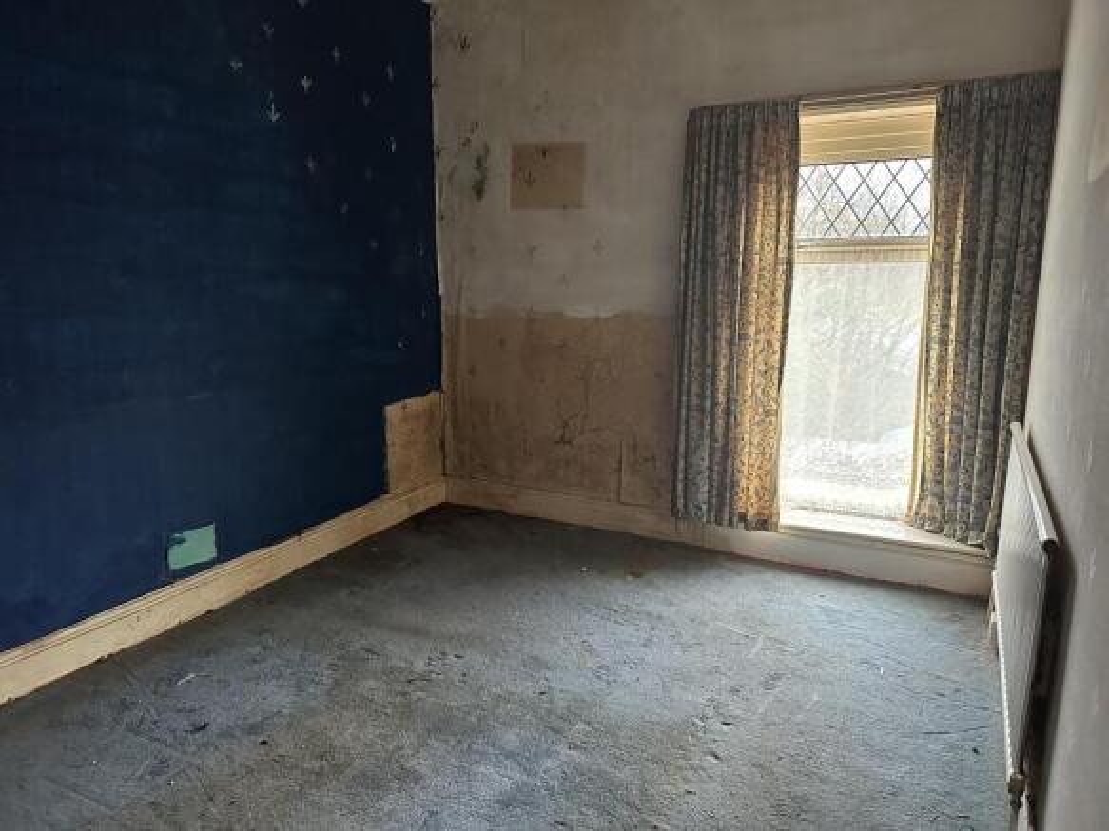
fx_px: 769
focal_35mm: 24
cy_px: 416
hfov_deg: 71.6
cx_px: 554
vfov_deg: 56.8
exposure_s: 1/50
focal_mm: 6.86
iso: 800
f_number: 1.78
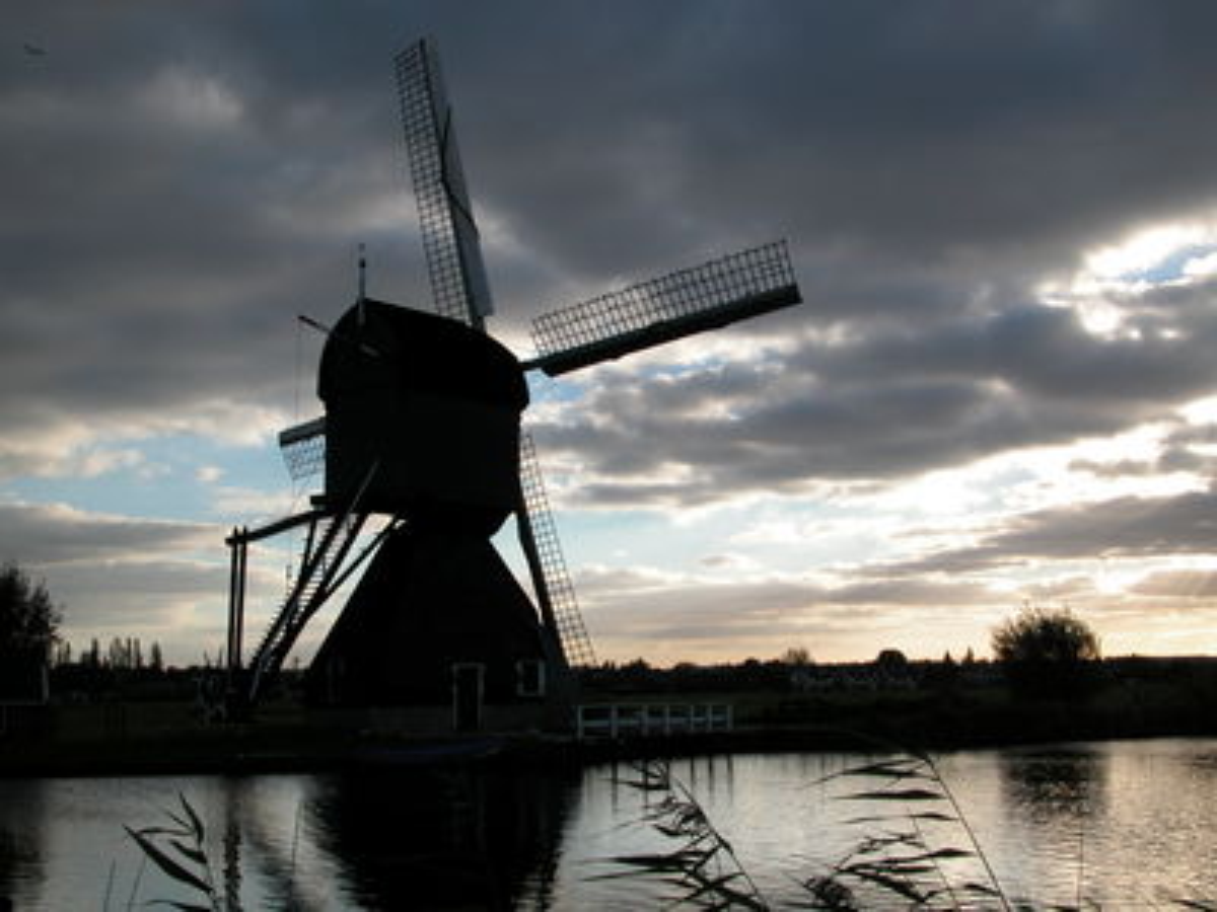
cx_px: 608
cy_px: 456
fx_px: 1582
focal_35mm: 45
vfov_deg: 32.2
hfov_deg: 42.1
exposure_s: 1/302
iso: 100
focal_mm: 11.6
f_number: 7.5
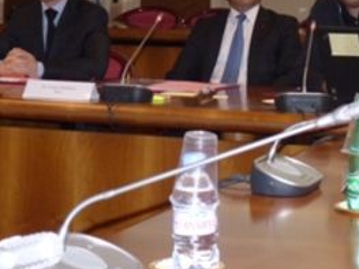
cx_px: 316
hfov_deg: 17.2
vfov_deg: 12.7
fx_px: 1171
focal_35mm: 113
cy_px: -76
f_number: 3.6
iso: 250
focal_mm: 6.8
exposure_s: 1/30
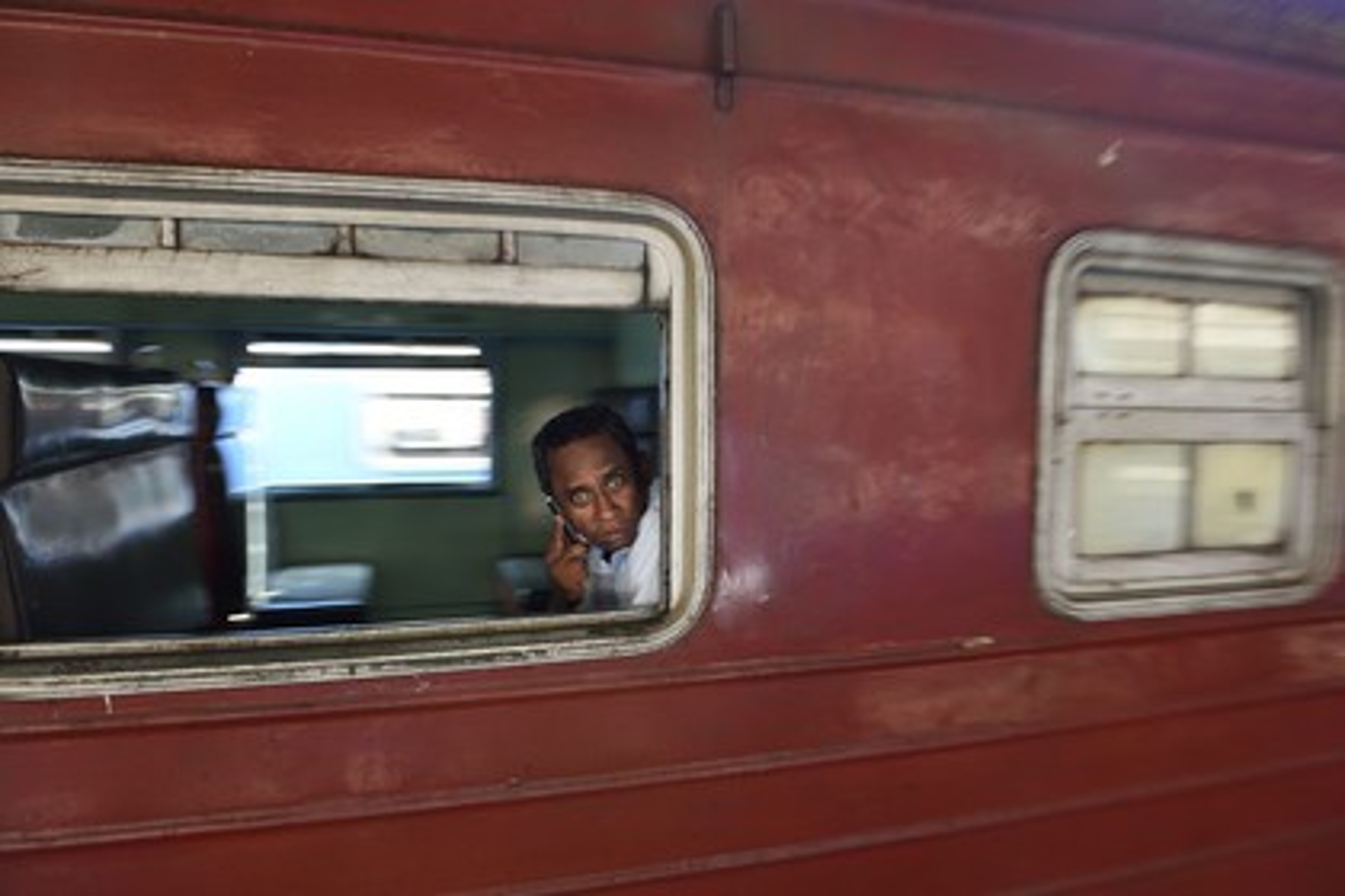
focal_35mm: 24
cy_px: 448
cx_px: 672
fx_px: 897
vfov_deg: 53.1
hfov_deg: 73.7
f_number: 7.1
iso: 1600
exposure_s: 1/100
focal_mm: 24
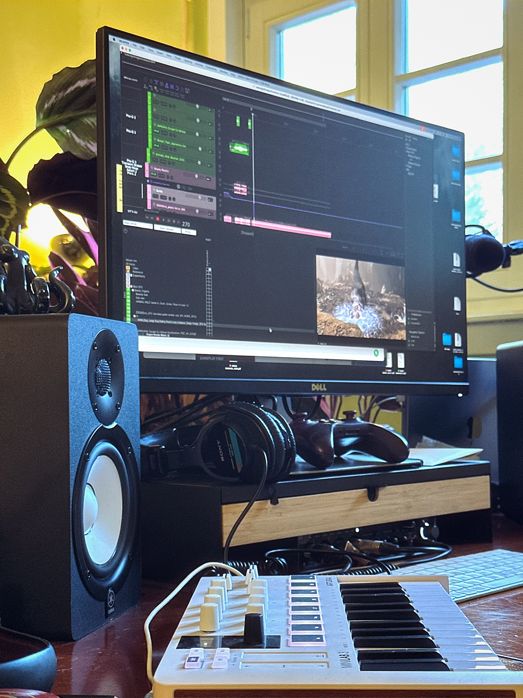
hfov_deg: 30.3
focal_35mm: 48
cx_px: 262
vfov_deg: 39.7
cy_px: 349
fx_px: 967
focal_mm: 6.86
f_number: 1.78
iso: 250
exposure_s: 1/33
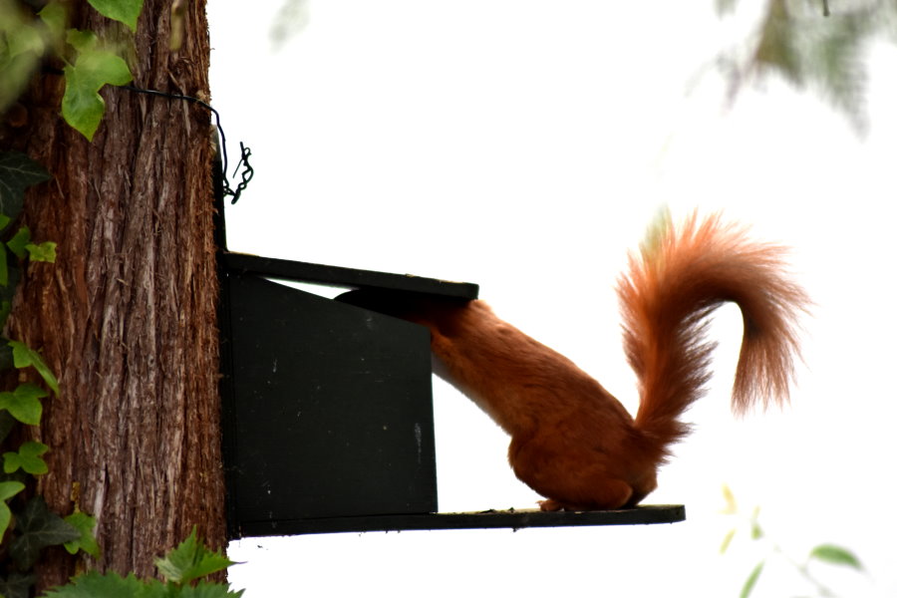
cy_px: 299
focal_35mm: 420
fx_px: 10464
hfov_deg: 4.9
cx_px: 448
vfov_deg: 3.3
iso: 900
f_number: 5.3
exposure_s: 1/500
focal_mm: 280
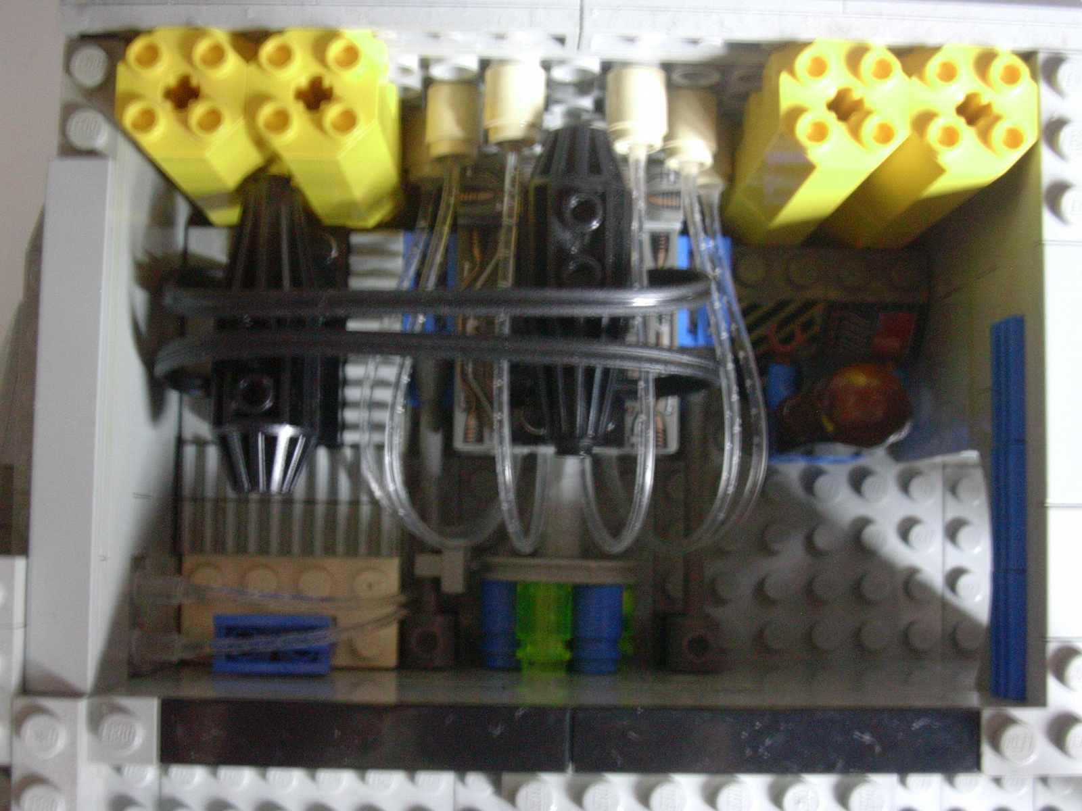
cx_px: 541
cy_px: 406
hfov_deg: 42.1
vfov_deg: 32.2
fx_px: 1407
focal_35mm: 45
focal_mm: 6.7
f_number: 2.9
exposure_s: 1/4
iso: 129
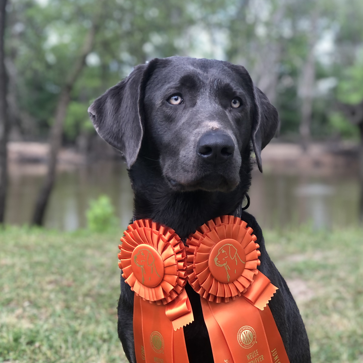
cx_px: 207
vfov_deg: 20.2
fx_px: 1008
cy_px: 283
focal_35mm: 85
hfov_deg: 20.4
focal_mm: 6.6
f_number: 2.8
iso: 32
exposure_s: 1/120
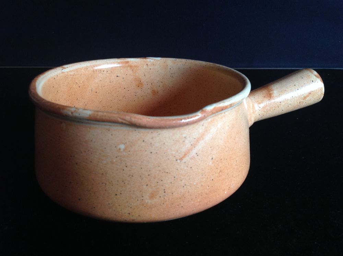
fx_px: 346
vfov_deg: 40.6
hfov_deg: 52.7
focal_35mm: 35
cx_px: 172
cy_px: 128
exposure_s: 1/15
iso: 100
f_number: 2.4
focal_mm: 4.28
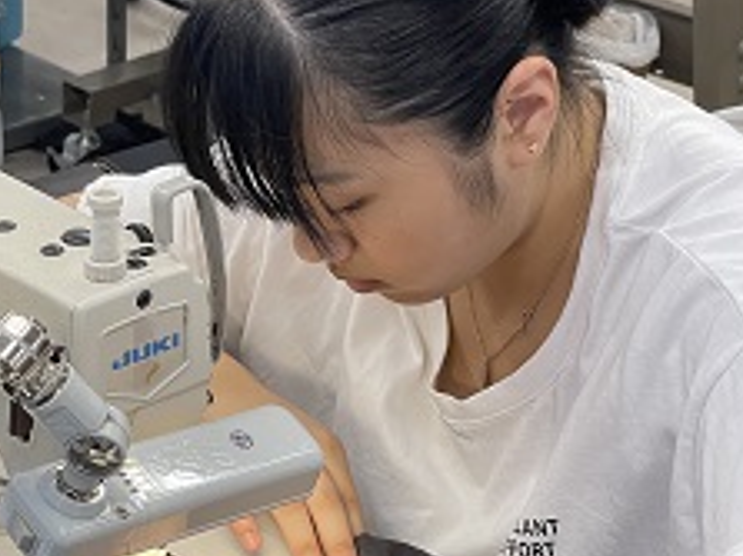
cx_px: 280
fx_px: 2467
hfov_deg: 17.1
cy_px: 310
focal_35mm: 115
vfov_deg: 12.9
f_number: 2.2
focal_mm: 7.5
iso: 100
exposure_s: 1/100
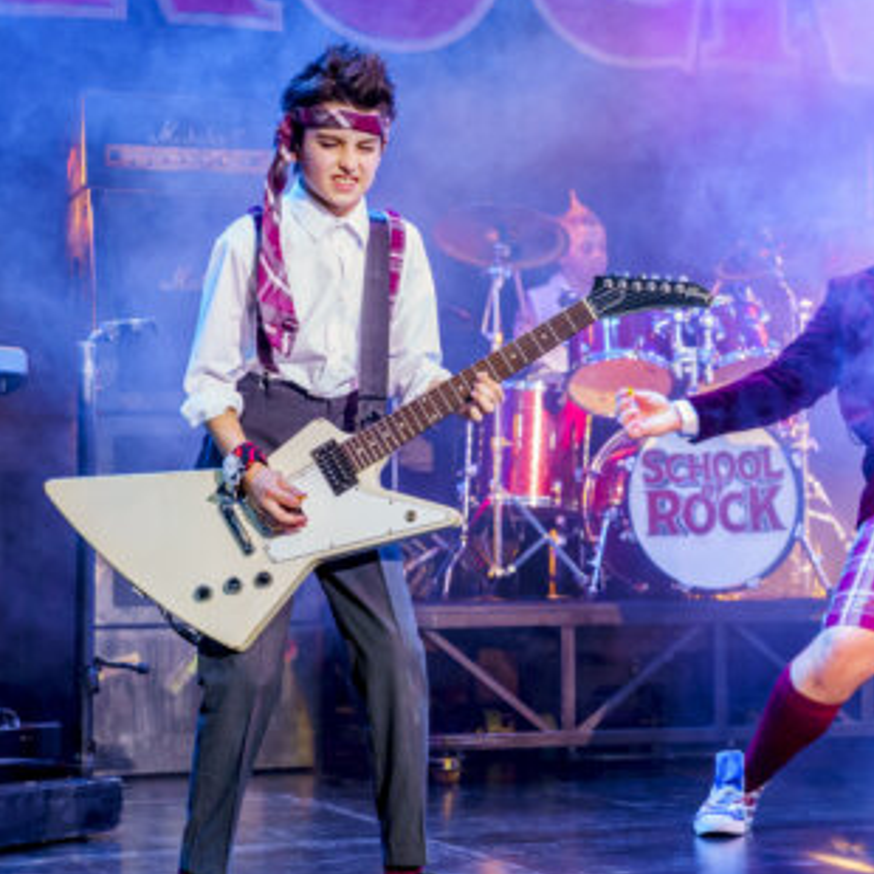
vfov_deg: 17.9
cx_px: 617
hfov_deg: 17.9
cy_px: 414
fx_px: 2771
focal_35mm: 97
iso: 3200
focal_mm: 59
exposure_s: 1/500
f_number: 4.5
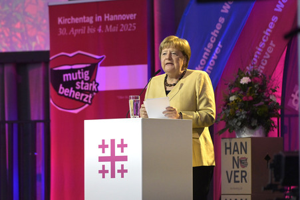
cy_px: 100
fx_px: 1665
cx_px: 150
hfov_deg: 10.3
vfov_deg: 6.9
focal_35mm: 200
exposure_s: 1/800
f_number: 4.5
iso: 4000
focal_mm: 200
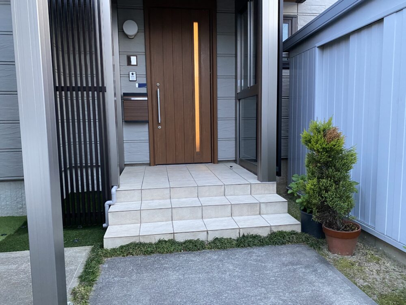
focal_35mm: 26
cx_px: 203
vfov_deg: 53.1
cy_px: 152
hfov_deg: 67.3
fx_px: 305
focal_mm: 4.25
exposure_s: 1/60
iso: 400
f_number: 1.8
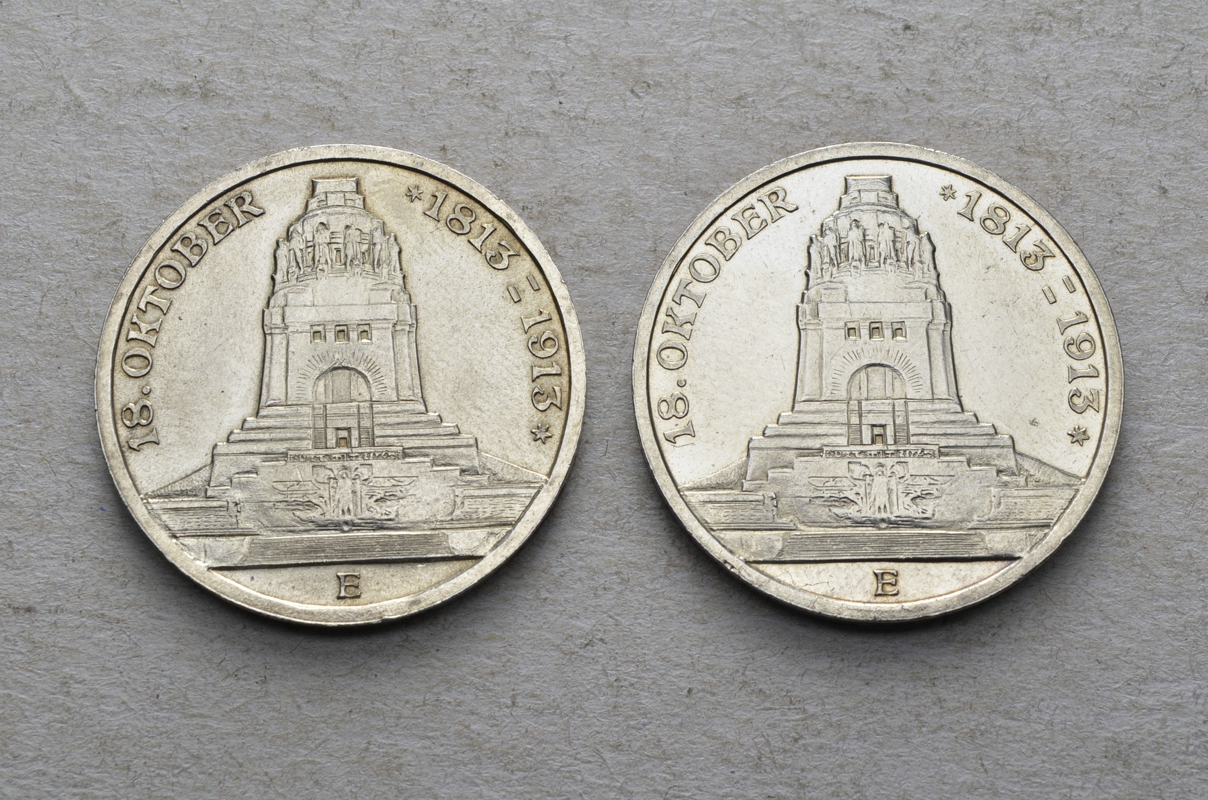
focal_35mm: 82
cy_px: 400
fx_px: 2763
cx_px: 604
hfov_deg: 24.7
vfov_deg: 16.5
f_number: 14
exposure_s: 1/250
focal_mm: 55
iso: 400
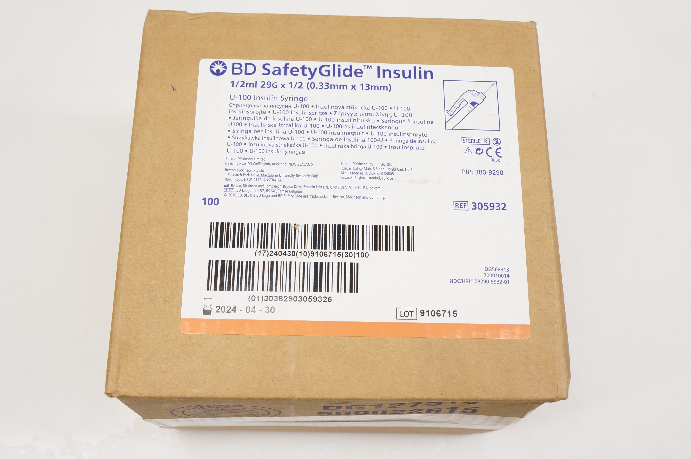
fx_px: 748
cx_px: 346
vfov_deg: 34.1
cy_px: 230
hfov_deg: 49.6
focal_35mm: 39
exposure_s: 1/100
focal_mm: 26
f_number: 7.1
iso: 800
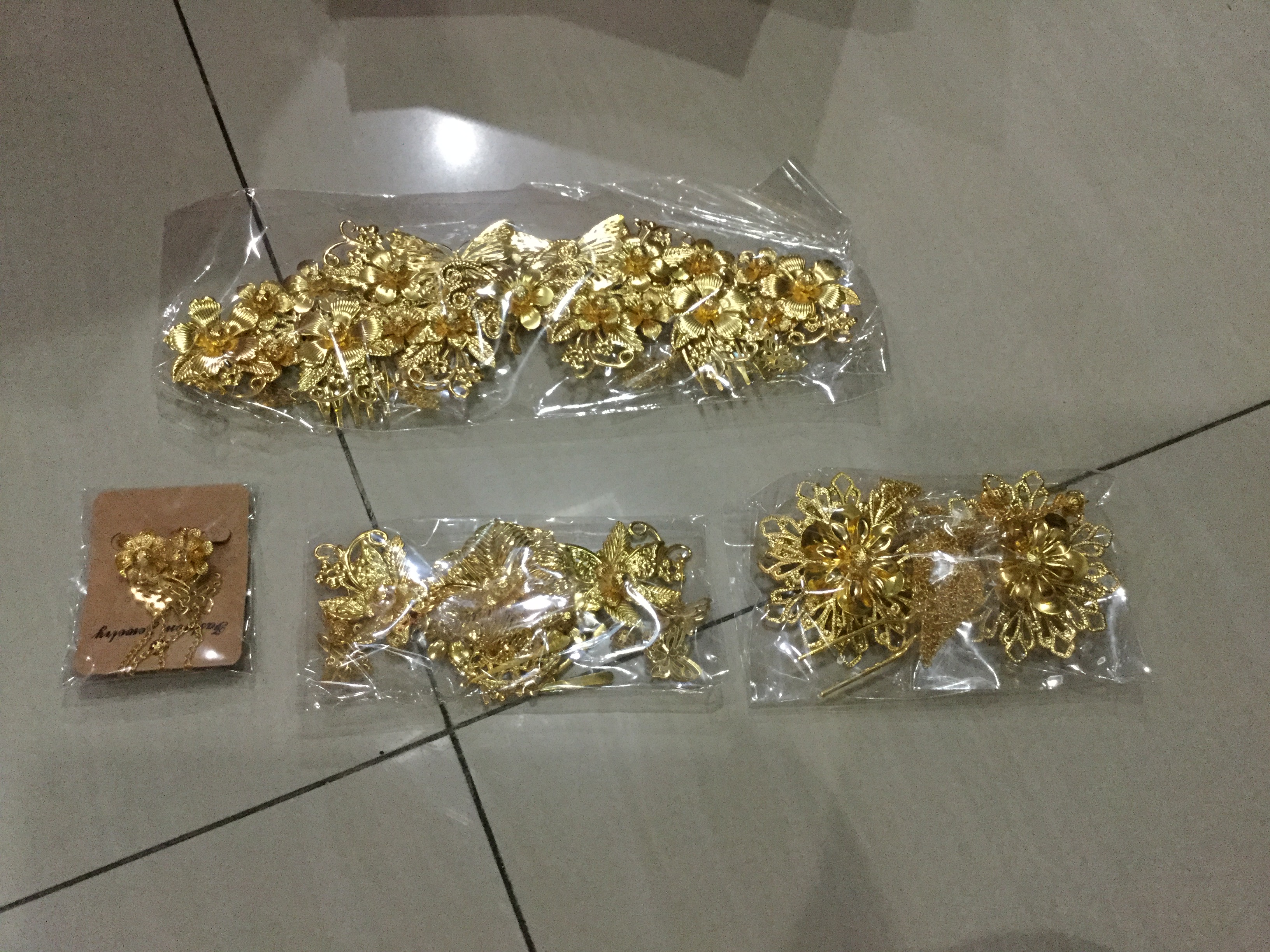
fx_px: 1137
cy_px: 476
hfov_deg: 58.4
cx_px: 635
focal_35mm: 31
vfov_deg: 45.4
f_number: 2.4
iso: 250
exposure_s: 1/17
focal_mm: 3.3
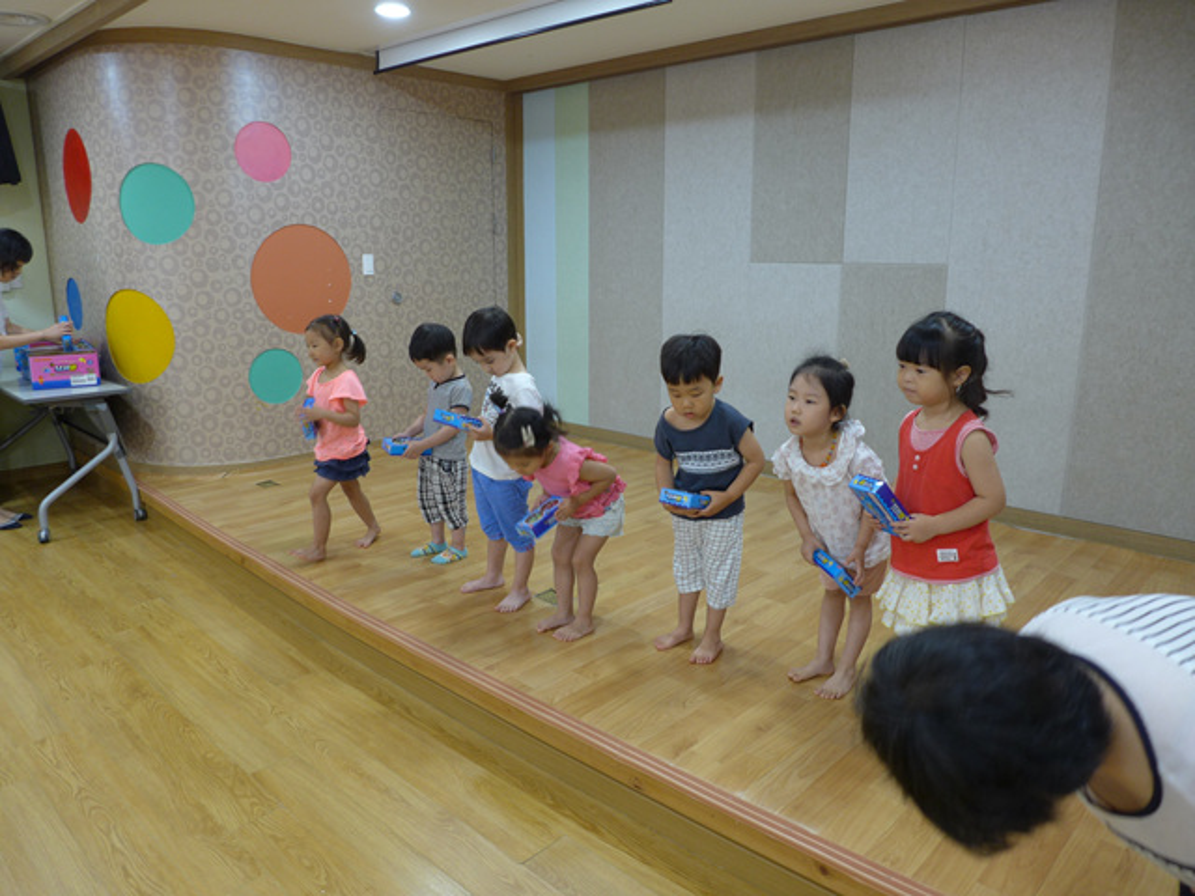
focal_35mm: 24
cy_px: 448
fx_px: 829
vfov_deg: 56.8
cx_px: 598
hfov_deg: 71.6
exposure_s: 1/60
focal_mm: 4.7
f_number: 1.4
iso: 100
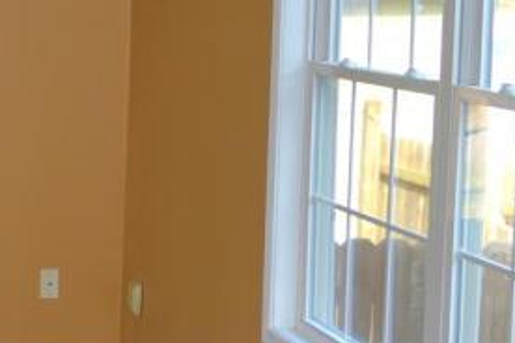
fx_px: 1616
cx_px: -372
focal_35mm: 113
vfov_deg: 12.1
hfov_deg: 15.8
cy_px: 117
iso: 100
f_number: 3.5
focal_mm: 18
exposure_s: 1/80
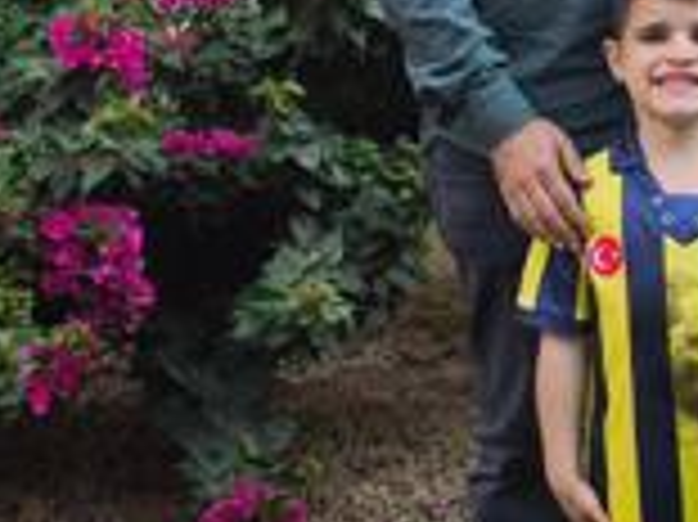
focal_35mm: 81
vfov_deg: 18.1
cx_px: 671
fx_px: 1632
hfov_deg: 23.3
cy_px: 126
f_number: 1.6
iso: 50
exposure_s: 1/1024
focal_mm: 6.57
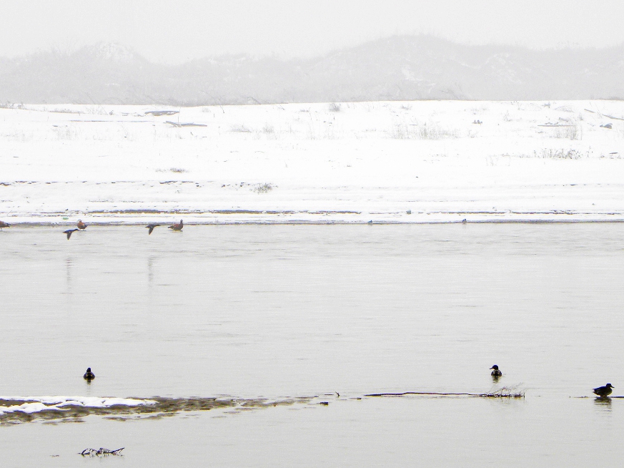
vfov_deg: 4.8
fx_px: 5604
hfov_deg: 6.4
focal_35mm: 311
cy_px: 224
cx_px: 384
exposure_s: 1/443
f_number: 5.6
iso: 64
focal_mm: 37.7
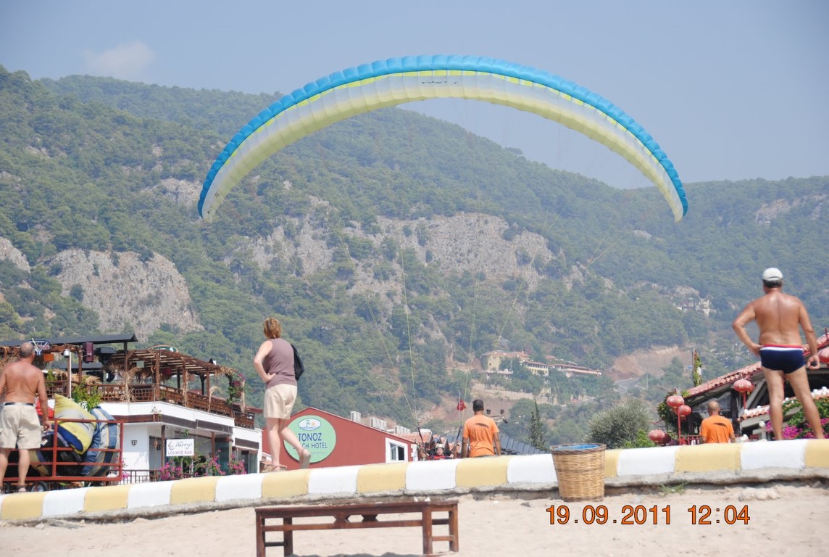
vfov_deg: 12.2
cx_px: 414
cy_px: 278
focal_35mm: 112
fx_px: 2596
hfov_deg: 18.1
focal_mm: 75
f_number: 5.6
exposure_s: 1/500
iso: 100
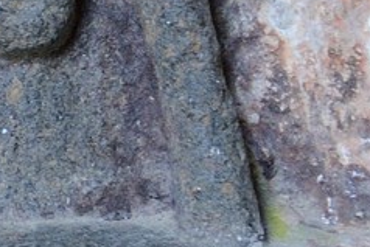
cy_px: -382
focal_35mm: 282
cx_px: -864
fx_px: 2900
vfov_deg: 4.7
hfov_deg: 6.5
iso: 1600
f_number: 5.6
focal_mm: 42
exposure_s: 1/80
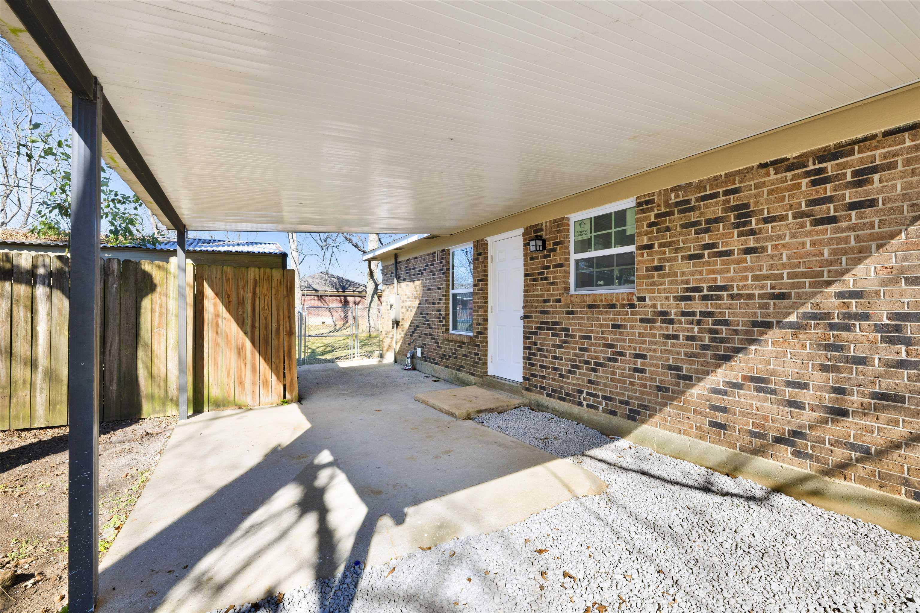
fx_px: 383
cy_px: 306
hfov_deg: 100.4
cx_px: 460
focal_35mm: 15
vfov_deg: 77.3
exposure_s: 1/200
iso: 400
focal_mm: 15
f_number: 11
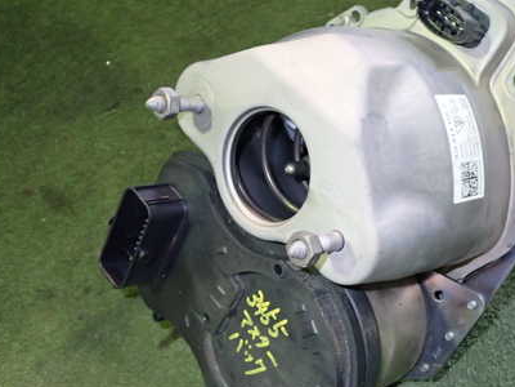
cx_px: 328
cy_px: 228
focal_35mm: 45
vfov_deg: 32.1
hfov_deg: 41.7
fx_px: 669
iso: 500
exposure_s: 1/4
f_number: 6.3
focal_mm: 5.4
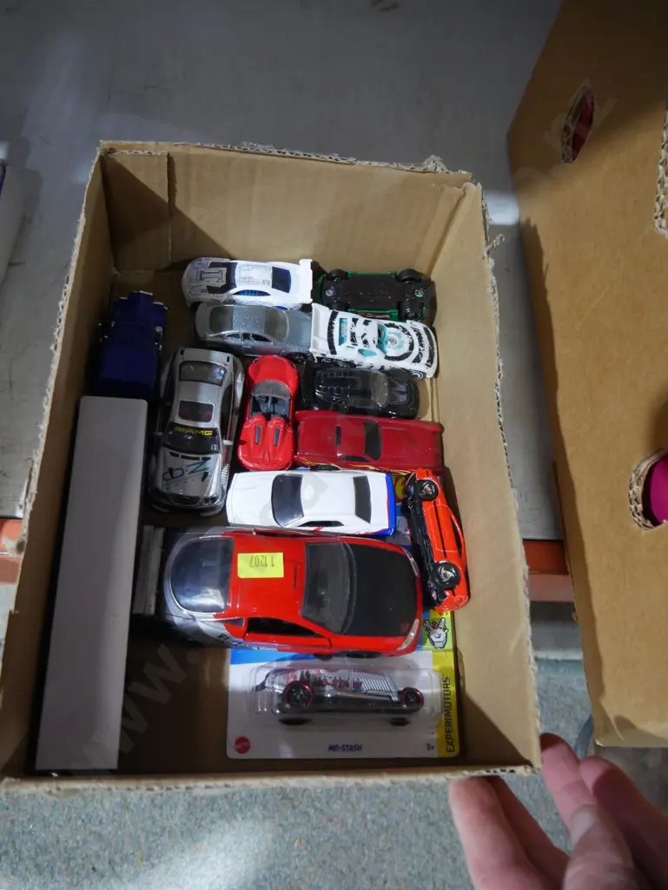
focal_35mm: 28
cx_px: 334
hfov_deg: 49.8
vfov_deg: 63.4
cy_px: 445
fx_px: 720
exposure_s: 1/60
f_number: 3.5
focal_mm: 14
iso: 2000
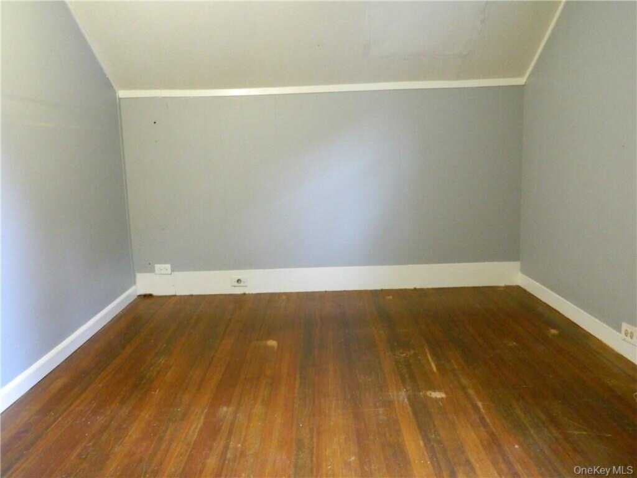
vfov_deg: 49.7
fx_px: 515
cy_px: 239
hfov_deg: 63.4
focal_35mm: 28
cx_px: 318
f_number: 3.2
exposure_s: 1/10
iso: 500
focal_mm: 5.1
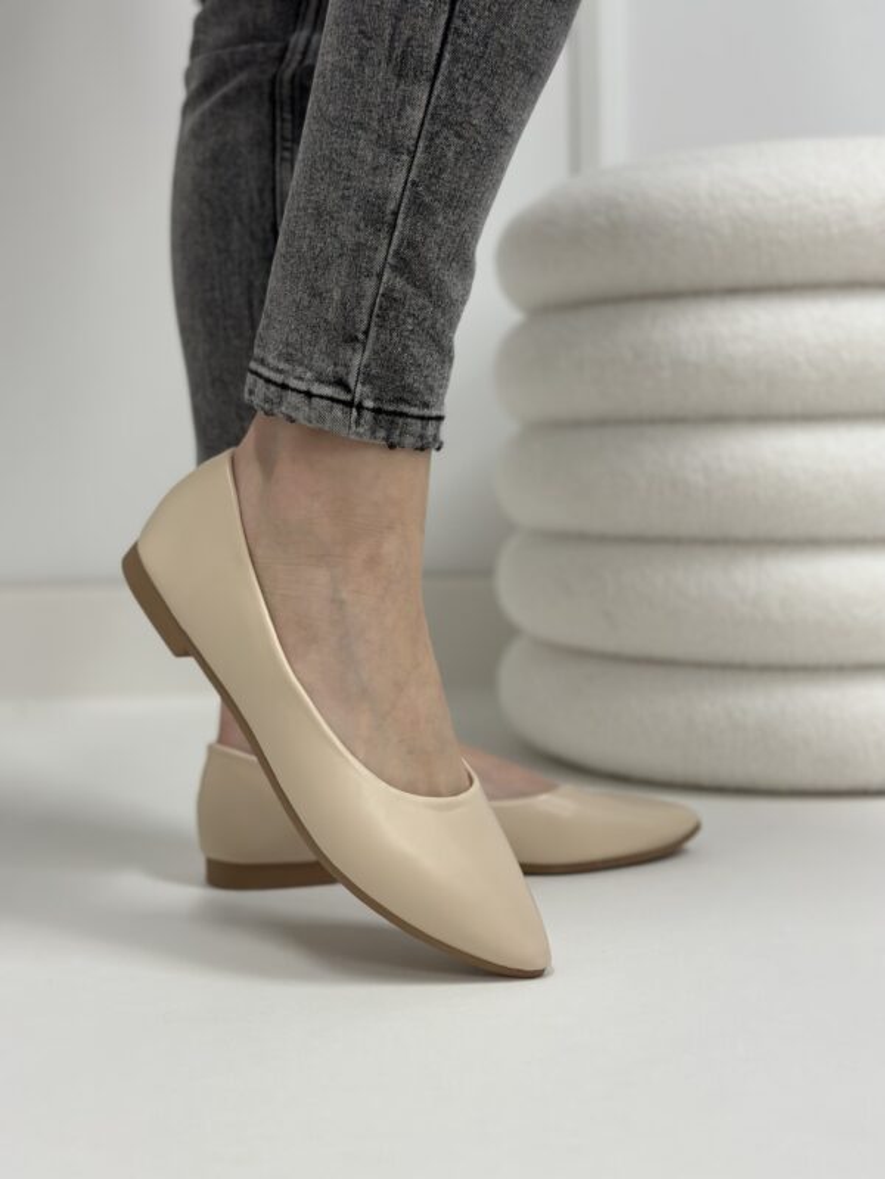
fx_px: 1636
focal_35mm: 48
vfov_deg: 39.7
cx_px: 442
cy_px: 590
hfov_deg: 30.3
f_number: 1.78
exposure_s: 1/100
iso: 125
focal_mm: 6.86
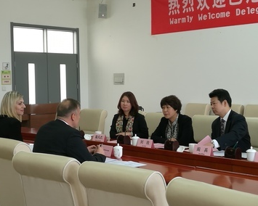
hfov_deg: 60.4
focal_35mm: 29
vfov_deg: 50.0
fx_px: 221
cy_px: 101
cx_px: 123
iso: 100
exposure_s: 1/30
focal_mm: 4.04
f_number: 2
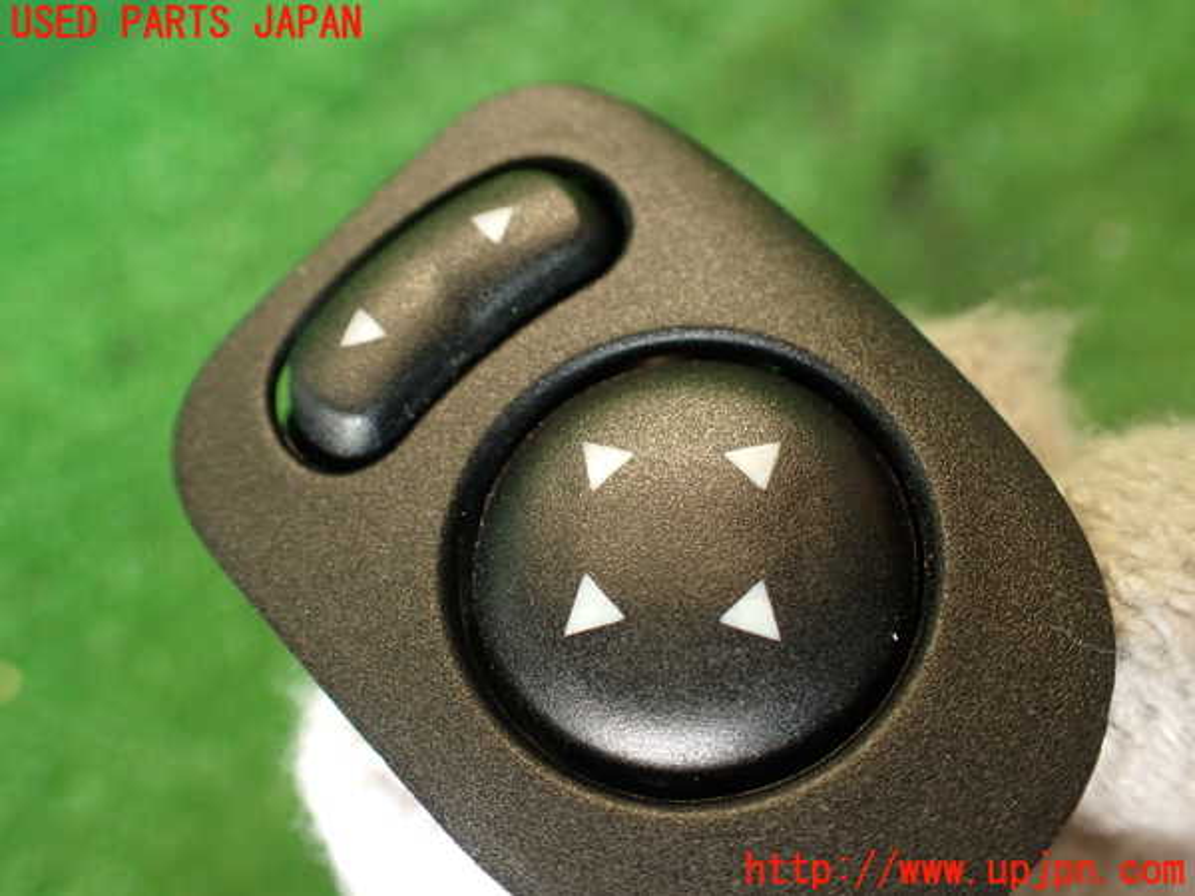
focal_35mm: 30
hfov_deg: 60.0
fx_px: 1036
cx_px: 598
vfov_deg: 46.8
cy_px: 448
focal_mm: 5.4
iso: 200
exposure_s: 1/30
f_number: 2.3
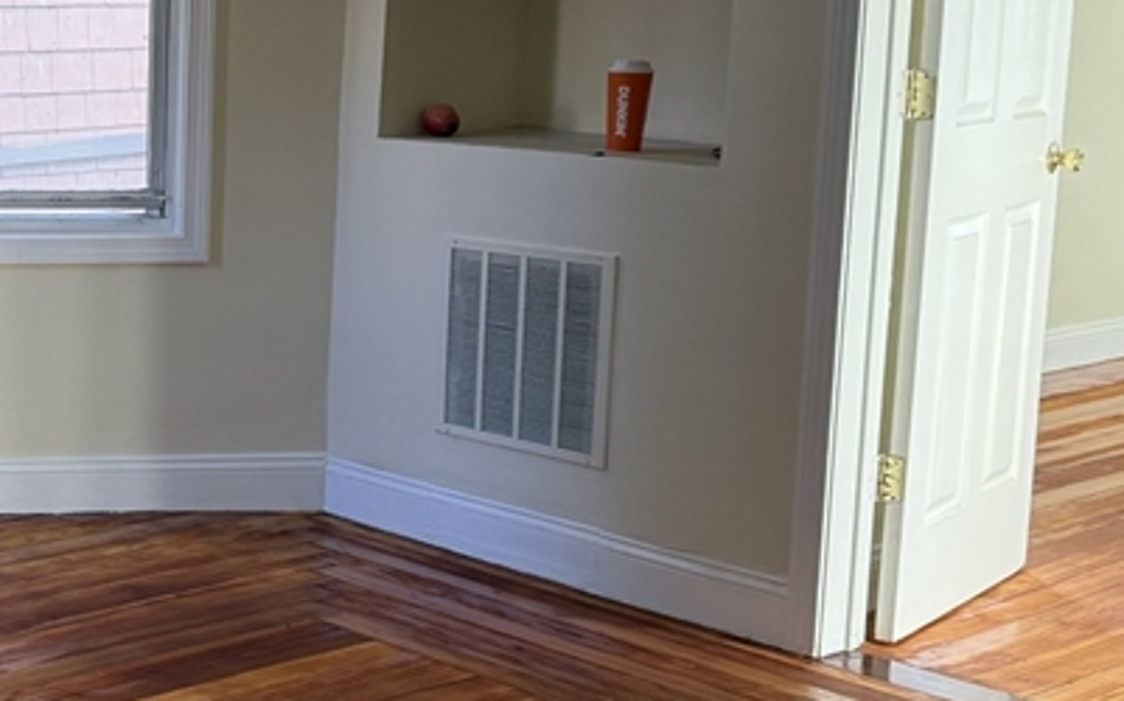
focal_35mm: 65
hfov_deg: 29.0
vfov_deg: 20.0
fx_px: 1990
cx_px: -62
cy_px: 300
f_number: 1.78
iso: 200
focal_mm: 6.76
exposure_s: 1/120
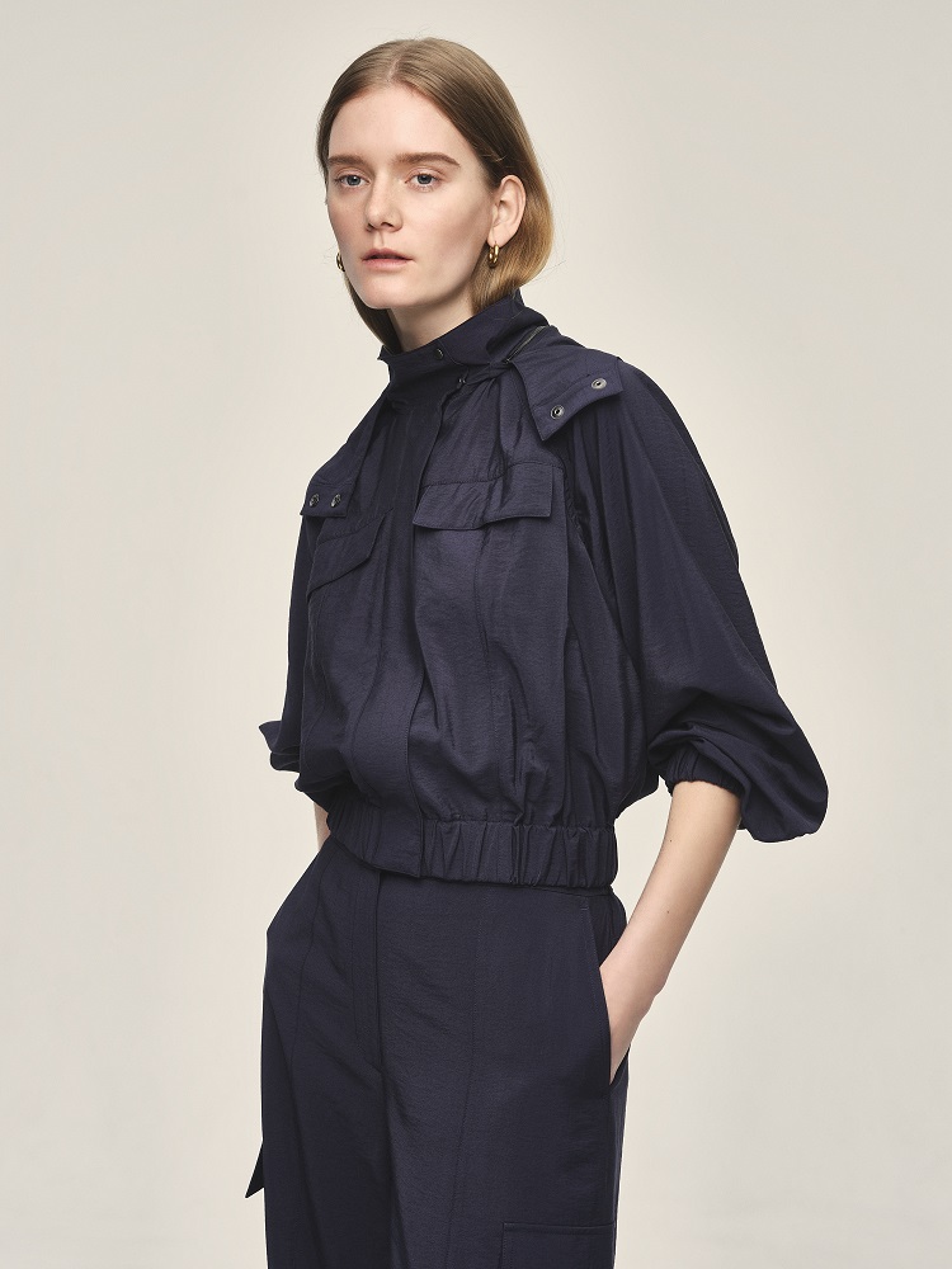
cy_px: 634
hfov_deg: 17.0
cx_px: 476
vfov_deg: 22.5
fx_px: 3190
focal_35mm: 87
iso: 100
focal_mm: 110
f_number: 11
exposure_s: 1/125
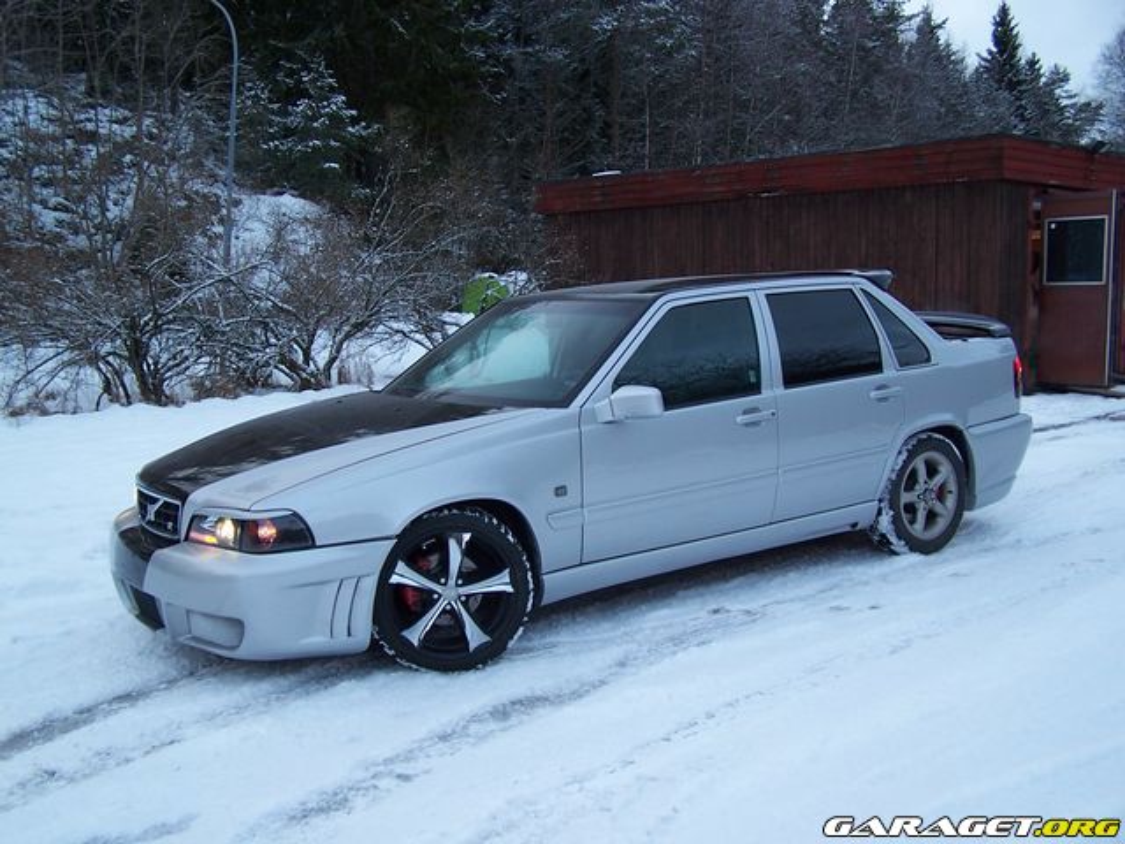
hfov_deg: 49.0
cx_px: 562
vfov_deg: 37.7
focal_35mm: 38
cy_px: 422
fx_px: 1235
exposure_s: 1/30
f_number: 2.8
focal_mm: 6.3
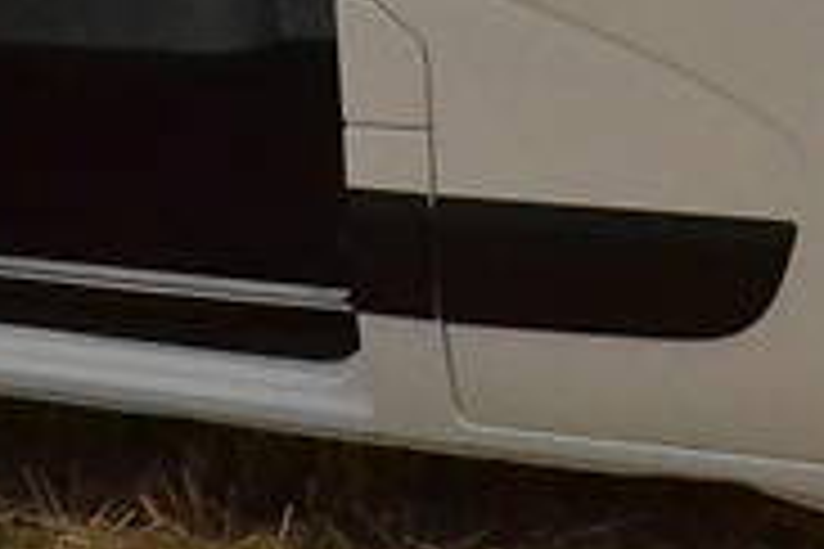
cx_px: 518
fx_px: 2701
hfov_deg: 17.3
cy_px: -142
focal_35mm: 118
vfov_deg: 11.3
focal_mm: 18
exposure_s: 1/1600
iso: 6400
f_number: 20
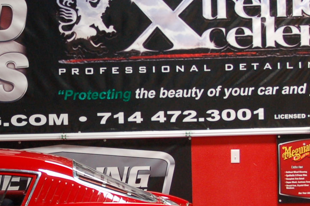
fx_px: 1084
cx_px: 50
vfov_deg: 10.8
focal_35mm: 126
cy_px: 146
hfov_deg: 16.1
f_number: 4
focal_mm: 26
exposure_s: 1/30
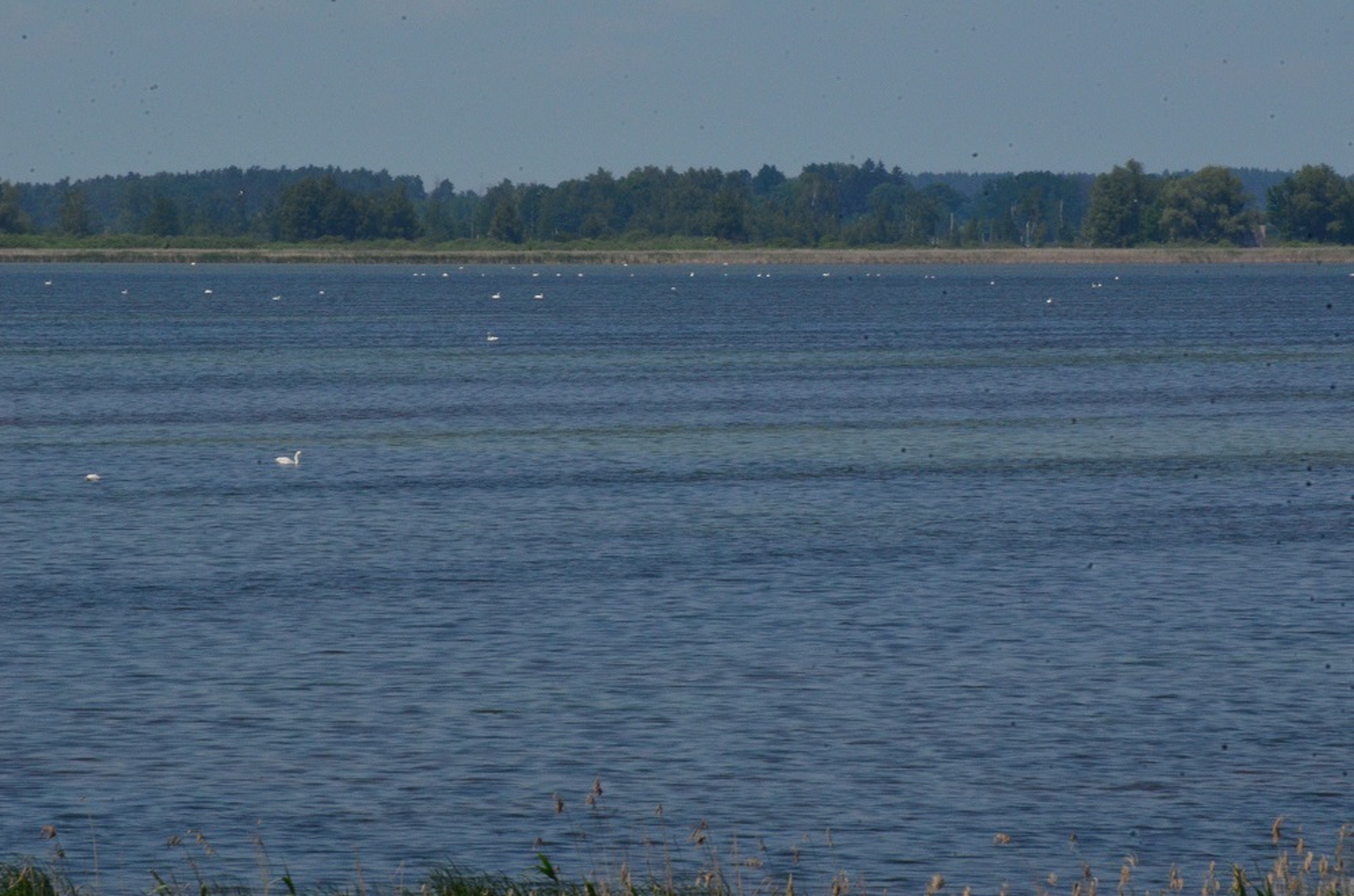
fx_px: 14633
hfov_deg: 5.3
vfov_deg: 3.5
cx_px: 677
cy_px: 448
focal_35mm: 390
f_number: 40
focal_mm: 260
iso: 1000
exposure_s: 1/320
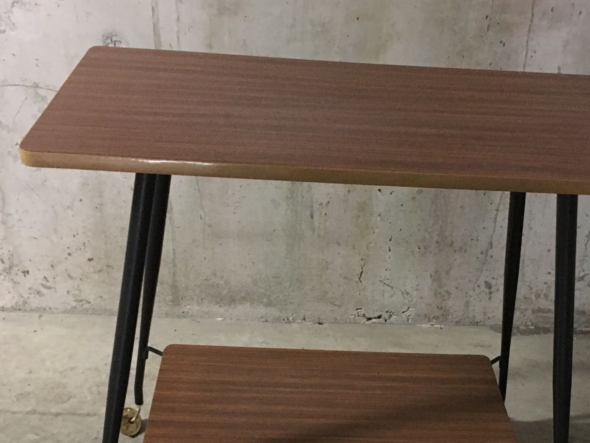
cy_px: 342
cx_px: 344
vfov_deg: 29.7
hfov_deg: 39.5
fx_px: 818
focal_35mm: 48
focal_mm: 4.15
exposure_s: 1/4
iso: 125
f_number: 2.2
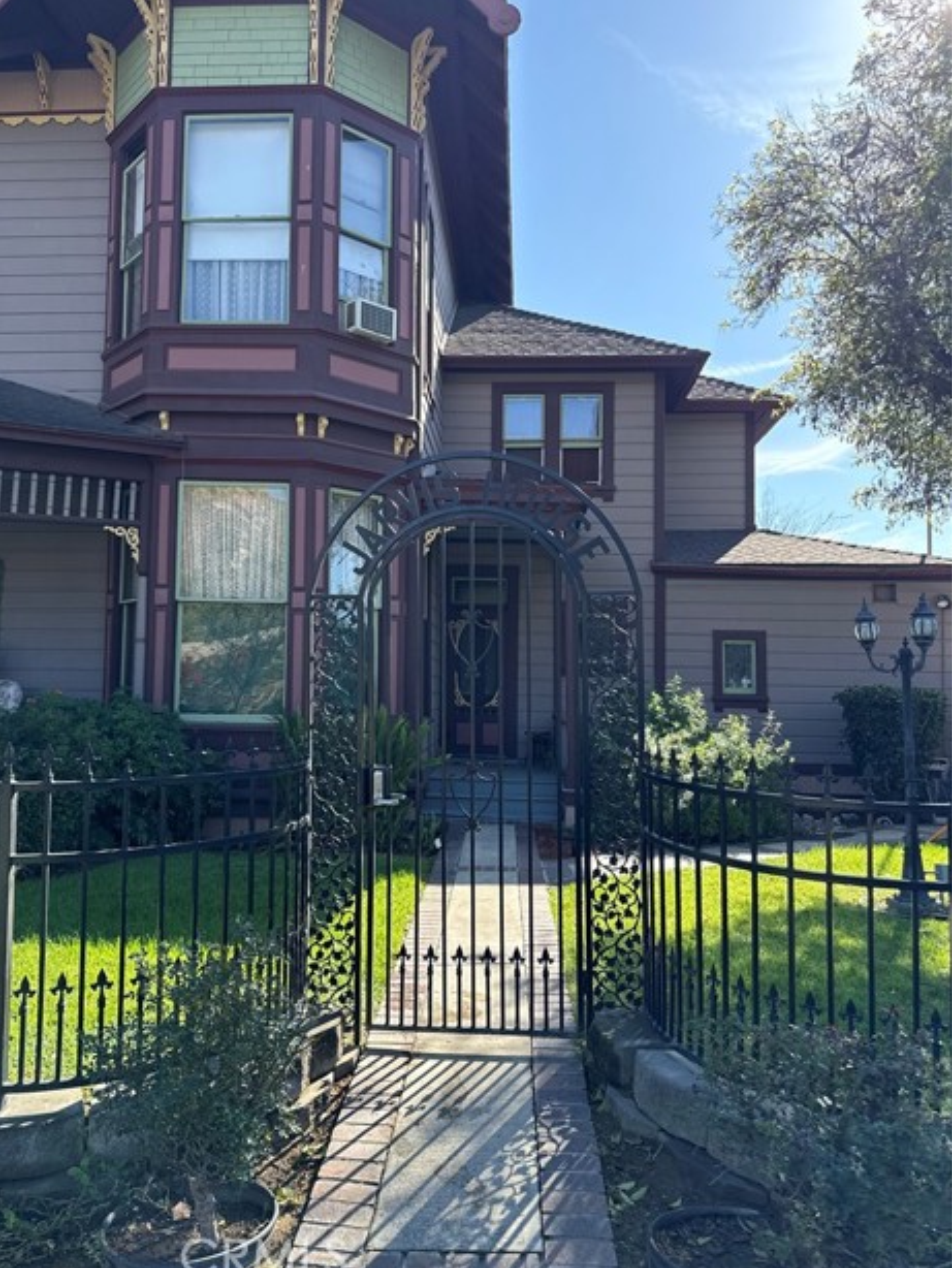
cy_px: 626
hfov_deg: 54.9
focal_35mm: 25
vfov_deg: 69.4
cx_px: 458
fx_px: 916
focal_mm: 6.76
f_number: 1.78
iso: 100
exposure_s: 1/1689
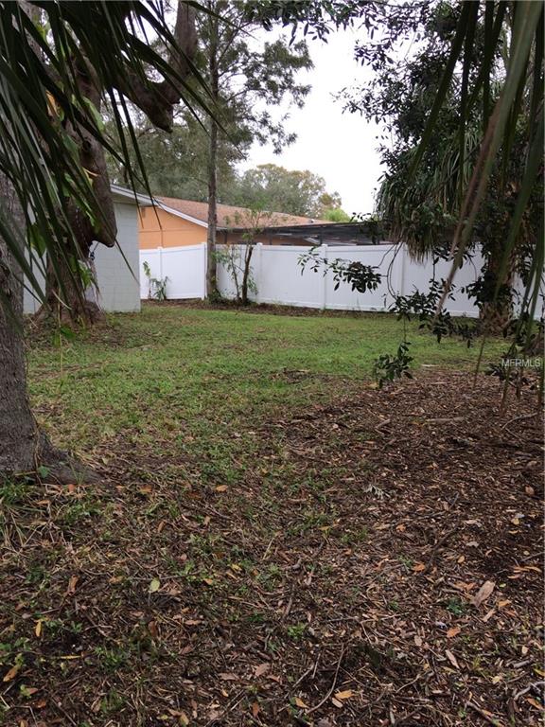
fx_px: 609
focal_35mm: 29
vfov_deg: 61.7
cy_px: 364
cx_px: 272
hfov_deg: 48.2
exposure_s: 1/131
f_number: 2.2
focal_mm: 4.15
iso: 32
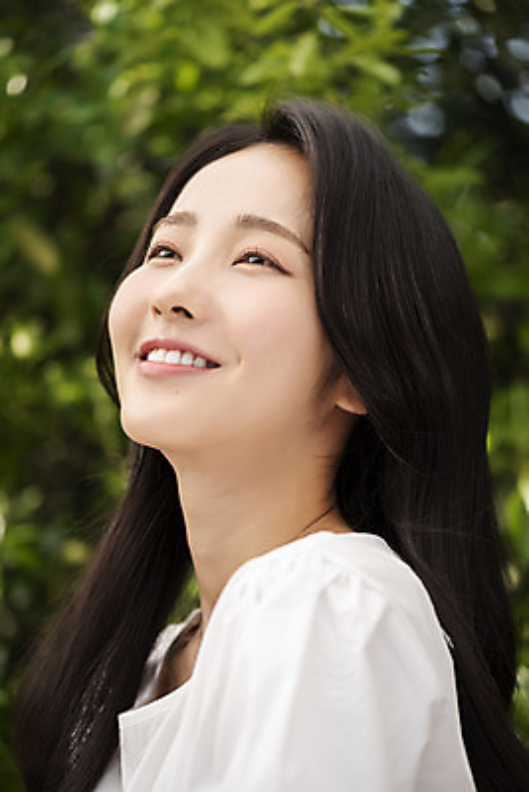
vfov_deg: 19.4
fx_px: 2312
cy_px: 396
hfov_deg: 13.1
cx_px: 264
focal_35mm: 105
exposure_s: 1/400
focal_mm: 105
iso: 100
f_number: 4
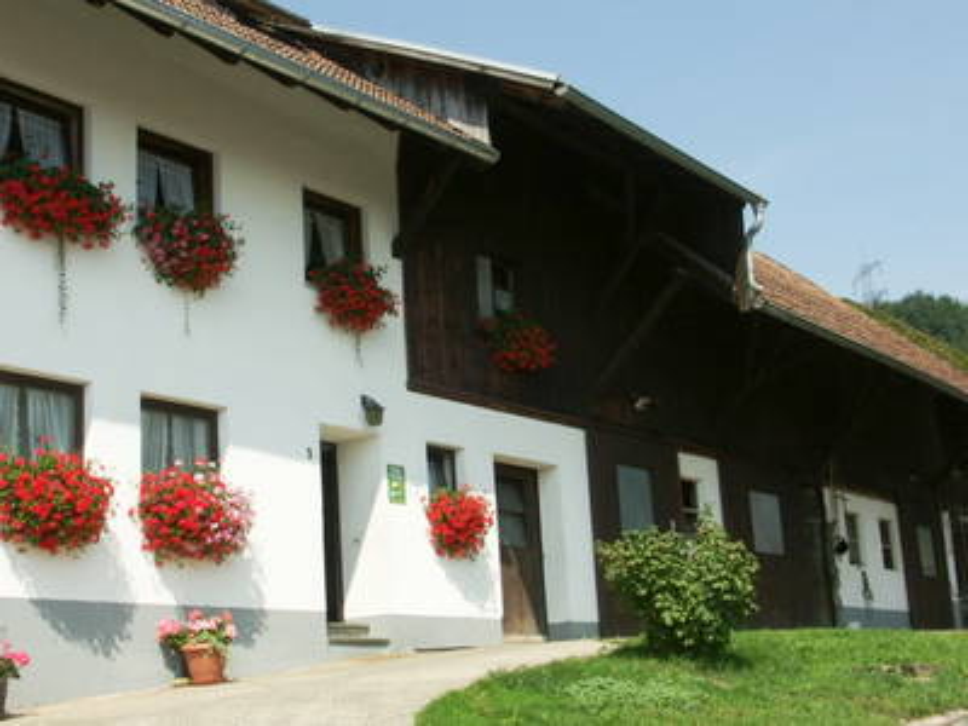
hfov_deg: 52.6
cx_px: 484
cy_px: 363
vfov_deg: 40.7
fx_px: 979
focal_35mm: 35
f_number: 8
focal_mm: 8.94
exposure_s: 1/320
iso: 64
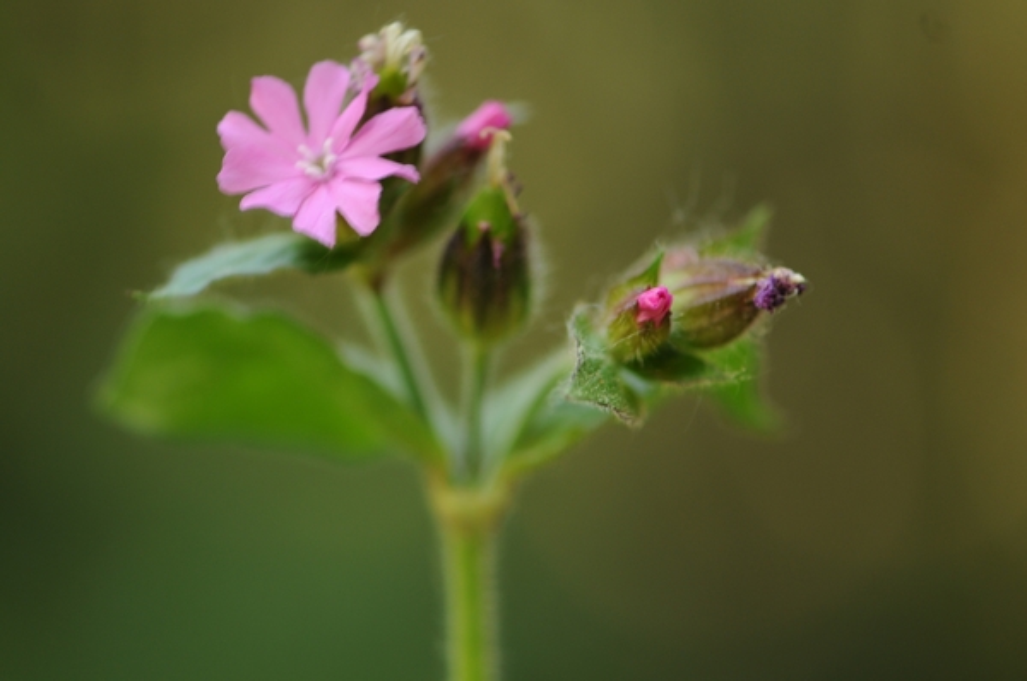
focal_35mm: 158
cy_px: 340
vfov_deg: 8.7
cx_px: 514
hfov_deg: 13.1
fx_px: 4486
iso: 200
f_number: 3.2
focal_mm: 105
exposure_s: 1/60
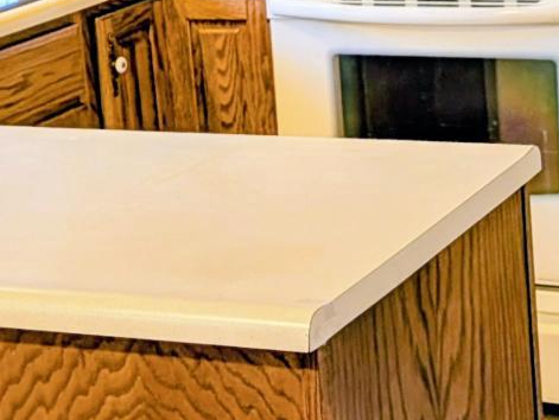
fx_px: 1681
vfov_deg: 14.1
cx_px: 394
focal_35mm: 104
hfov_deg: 18.8
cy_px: 42
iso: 25
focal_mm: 6.9
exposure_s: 1/137
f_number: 1.68
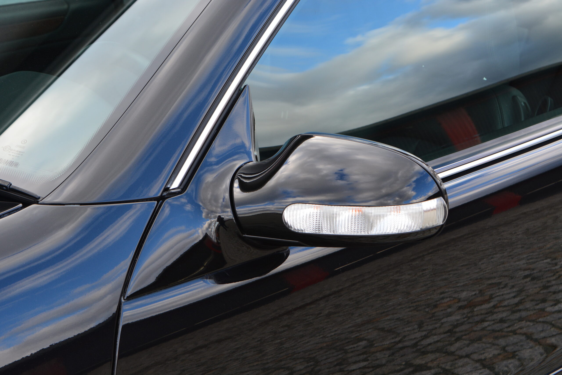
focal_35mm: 75
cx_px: 281
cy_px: 188
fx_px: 1171
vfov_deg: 18.2
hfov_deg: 27.0
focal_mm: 50
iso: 400
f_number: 10
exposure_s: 1/60
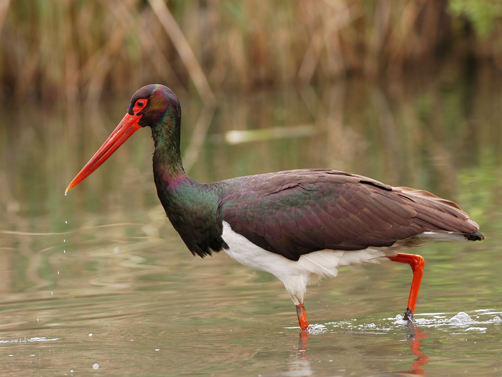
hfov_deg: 4.1
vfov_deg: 3.0
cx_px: 265
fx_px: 7091
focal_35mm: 489
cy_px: 188
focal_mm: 300
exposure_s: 1/250
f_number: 3.5
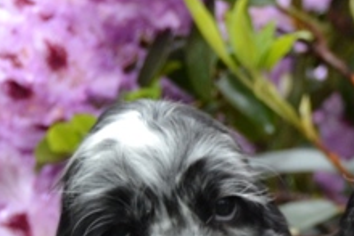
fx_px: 2037
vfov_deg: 6.5
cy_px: 394
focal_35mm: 207
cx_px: 537
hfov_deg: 9.6
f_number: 5
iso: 400
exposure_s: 1/100
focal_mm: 38
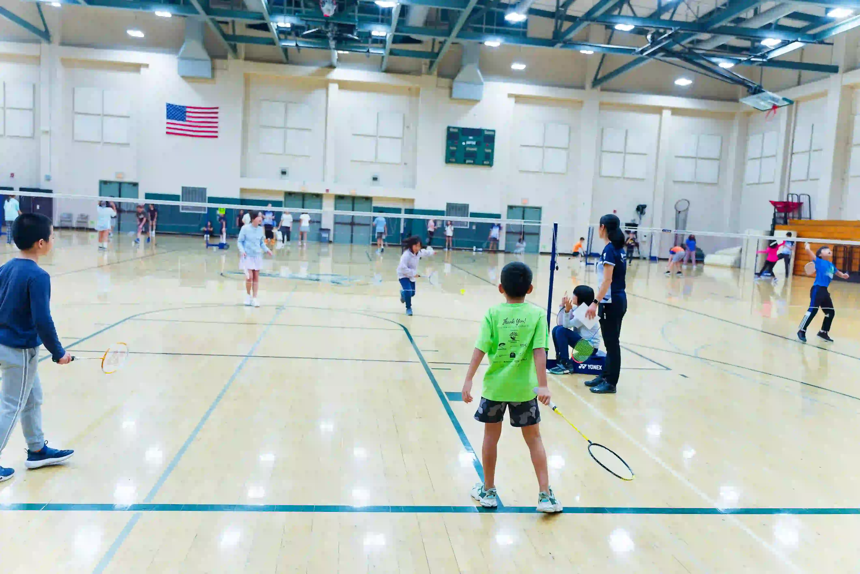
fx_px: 693
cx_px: 430
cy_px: 287
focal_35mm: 29
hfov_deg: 63.6
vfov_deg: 45.0
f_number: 3.2
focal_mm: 29
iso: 2000
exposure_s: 1/400
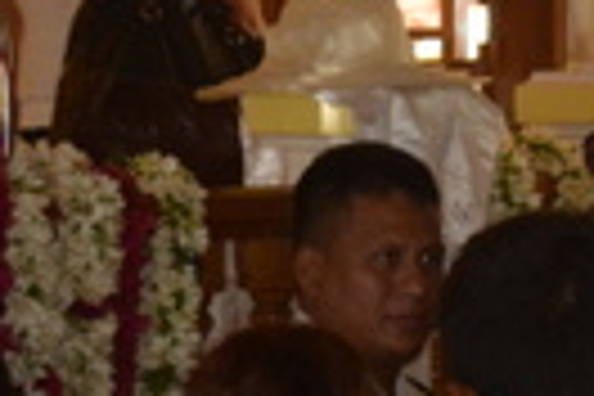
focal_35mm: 277
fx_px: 4570
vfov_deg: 5.0
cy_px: 362
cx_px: 1341
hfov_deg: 7.1
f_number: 5
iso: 1000
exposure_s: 1/200
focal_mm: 38
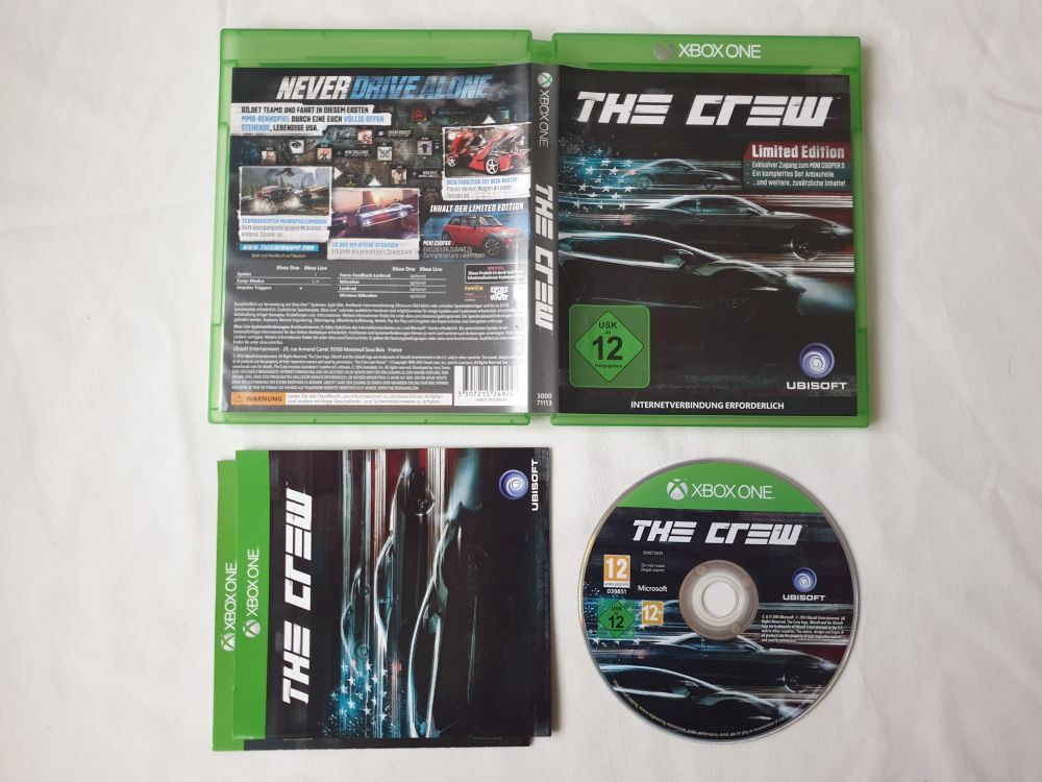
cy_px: 391
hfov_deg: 67.3
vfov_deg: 53.1
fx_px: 783
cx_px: 521
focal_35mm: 26
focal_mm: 4.3
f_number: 1.5
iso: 200
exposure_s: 1/60
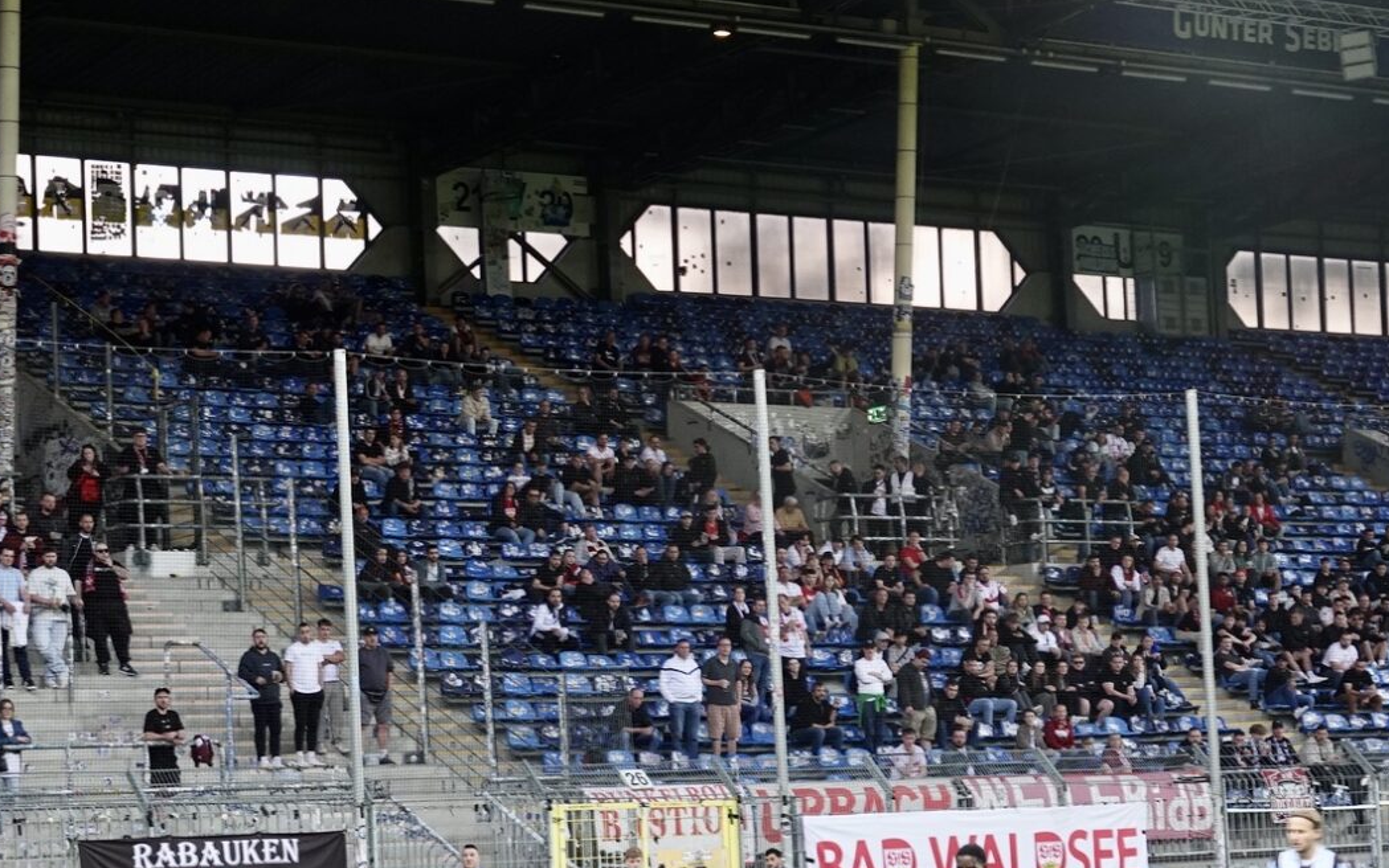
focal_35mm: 84
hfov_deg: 24.4
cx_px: 343
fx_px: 3180
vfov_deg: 15.5
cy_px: 615
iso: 400
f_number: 3.2
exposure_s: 1/60
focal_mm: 19.68
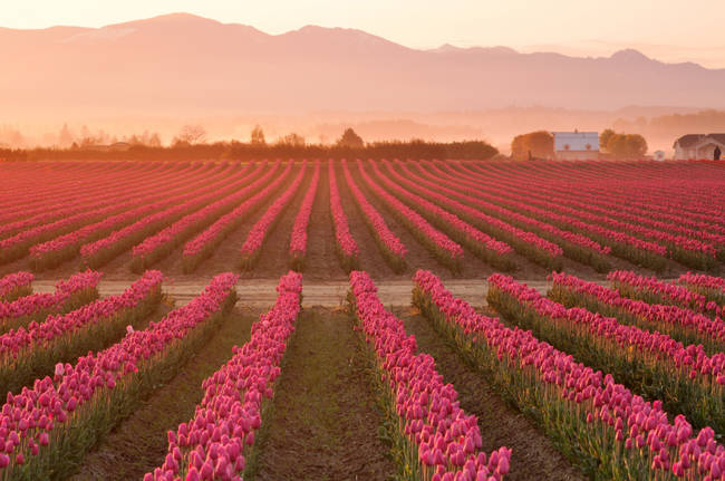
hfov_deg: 19.5
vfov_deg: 13.0
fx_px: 2111
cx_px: 362
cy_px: 240
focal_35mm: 105
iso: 200
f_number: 8
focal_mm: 70
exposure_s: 1/20
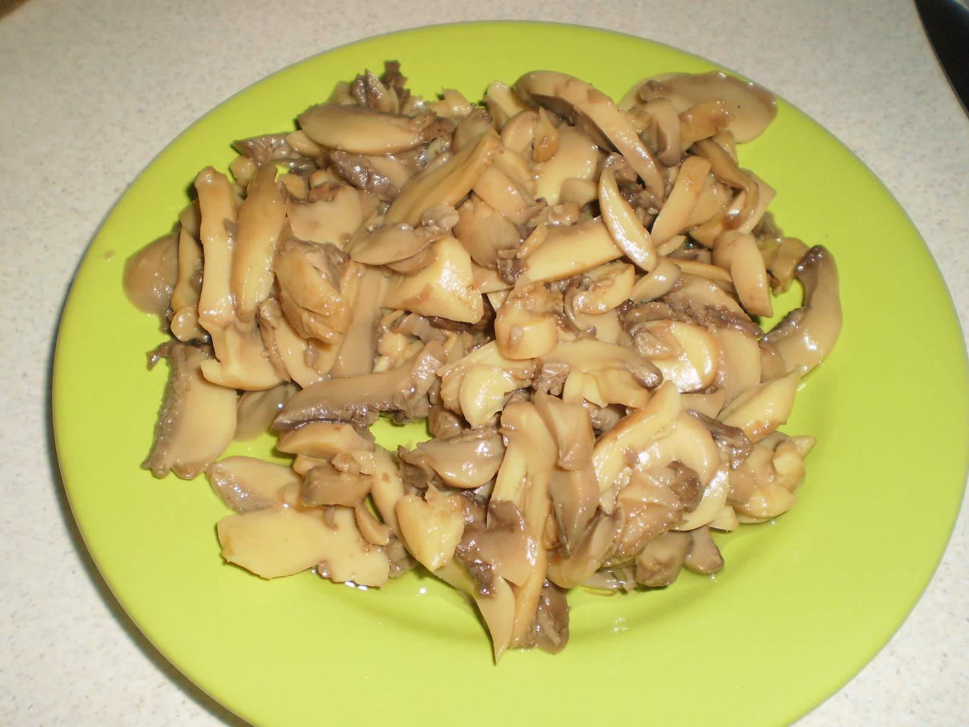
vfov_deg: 39.7
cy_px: 364
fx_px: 1008
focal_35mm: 36
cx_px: 484
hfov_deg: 51.4
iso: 125
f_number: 3.1
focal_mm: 6.3
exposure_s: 1/30
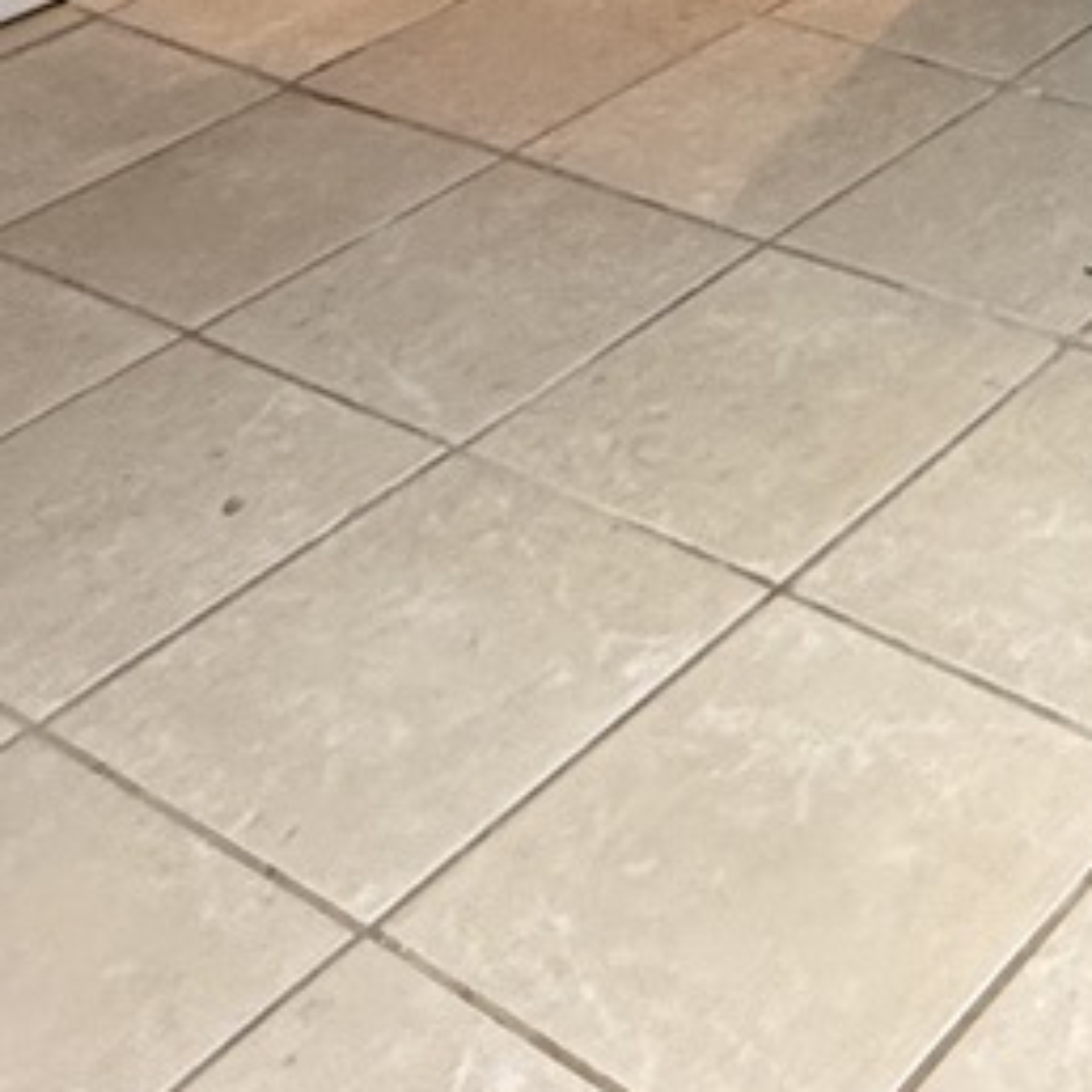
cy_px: -851
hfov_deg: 23.1
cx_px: 1282
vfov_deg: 19.2
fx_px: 2463
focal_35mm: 69
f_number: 2.2
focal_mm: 2.22
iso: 400
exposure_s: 1/60
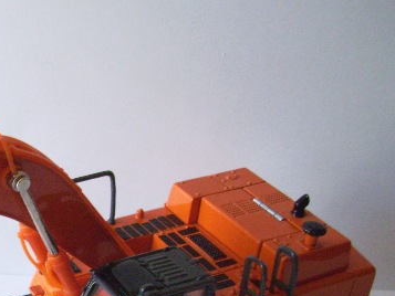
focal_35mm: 76
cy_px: 287
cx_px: -30
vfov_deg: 18.9
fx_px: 868
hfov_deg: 24.1
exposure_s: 1/30
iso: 125
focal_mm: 5.7
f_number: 2.9
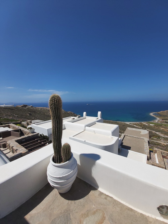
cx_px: 84
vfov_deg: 110.5
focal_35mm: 12
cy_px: 112
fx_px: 78
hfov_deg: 94.5
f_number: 2.2
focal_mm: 1.42
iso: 40
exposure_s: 1/3177
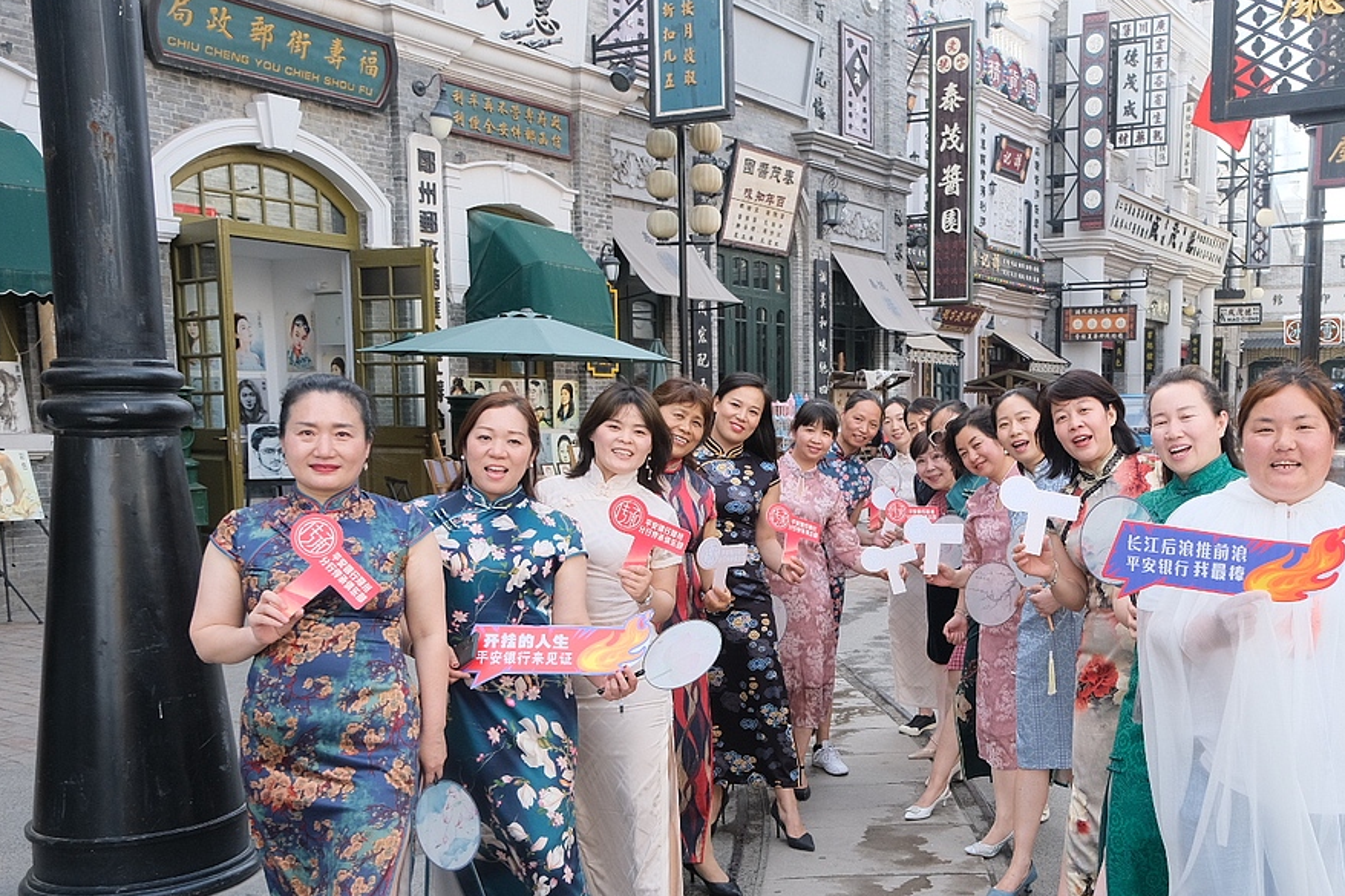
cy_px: 584
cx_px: 913
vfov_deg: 37.5
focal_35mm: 35
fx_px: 1307
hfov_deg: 53.2
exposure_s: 1/400
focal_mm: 16
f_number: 4
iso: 640
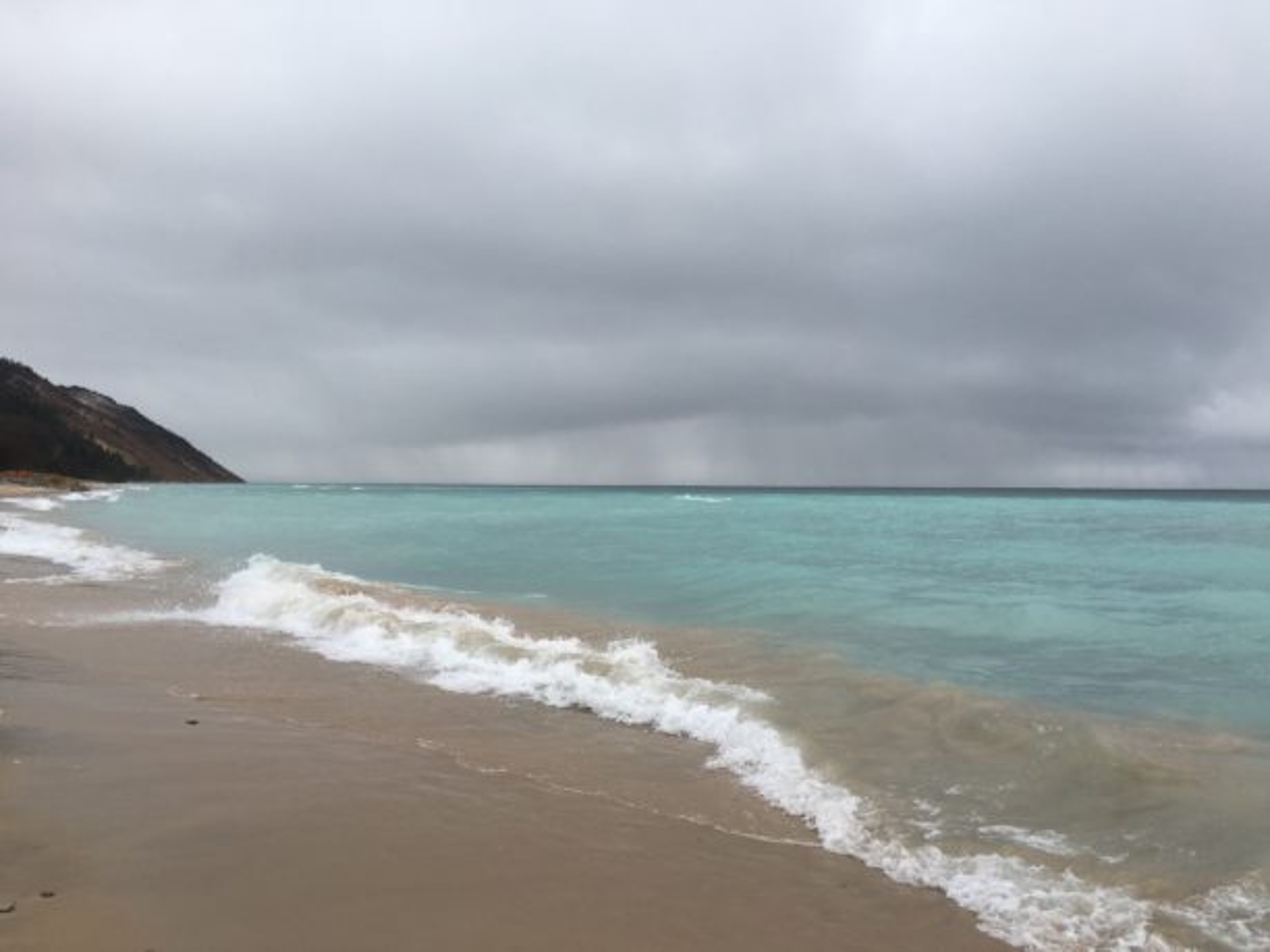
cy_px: 476
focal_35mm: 29
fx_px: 1064
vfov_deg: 48.2
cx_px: 635
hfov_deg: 61.7
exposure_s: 1/346
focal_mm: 4.15
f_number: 2.2
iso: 25
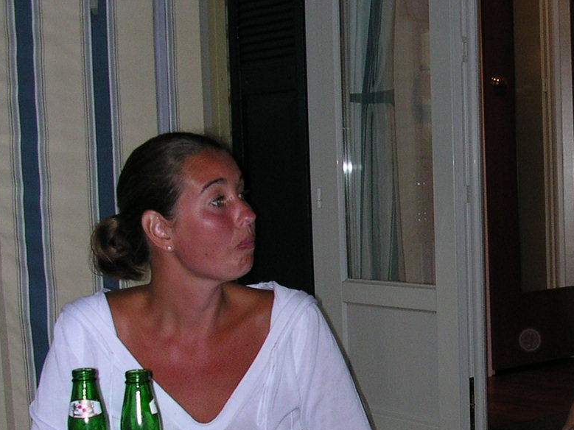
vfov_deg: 19.2
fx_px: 1260
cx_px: 510
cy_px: 322
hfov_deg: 24.9
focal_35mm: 76
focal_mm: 5.6
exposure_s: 1/60
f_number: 2.7
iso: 100
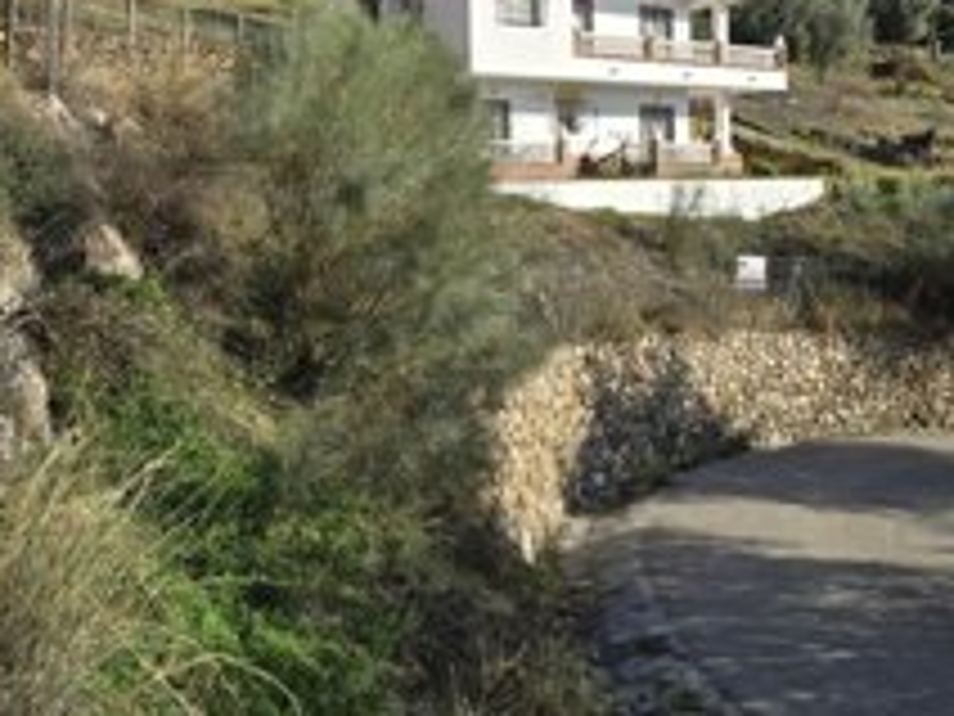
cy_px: 113
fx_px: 1075
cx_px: 436
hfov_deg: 47.8
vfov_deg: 35.3
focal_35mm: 39
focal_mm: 6.3
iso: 12
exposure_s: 1/717
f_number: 1.7
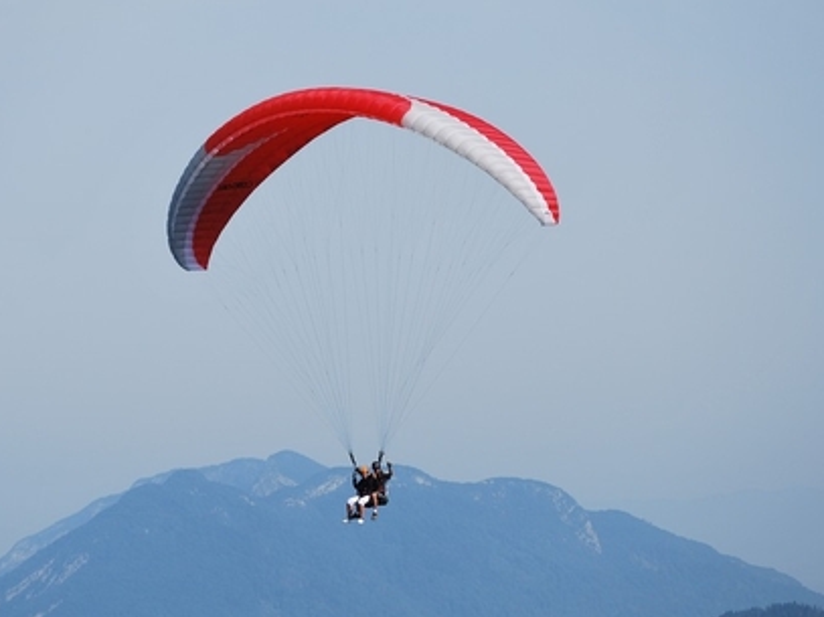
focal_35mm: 160
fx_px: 3801
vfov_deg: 9.3
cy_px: 304
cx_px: 330
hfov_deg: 12.4
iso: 100
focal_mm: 75
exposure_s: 1/640
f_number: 6.3
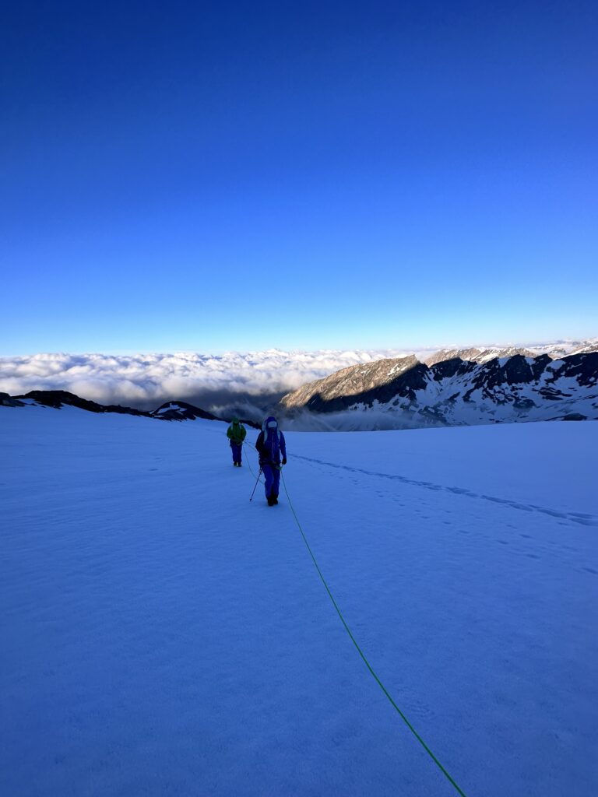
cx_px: 299
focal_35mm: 14
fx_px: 322
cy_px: 398
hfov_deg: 85.7
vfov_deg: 102.1
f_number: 2.2
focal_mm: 2.22
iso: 40
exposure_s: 1/1435
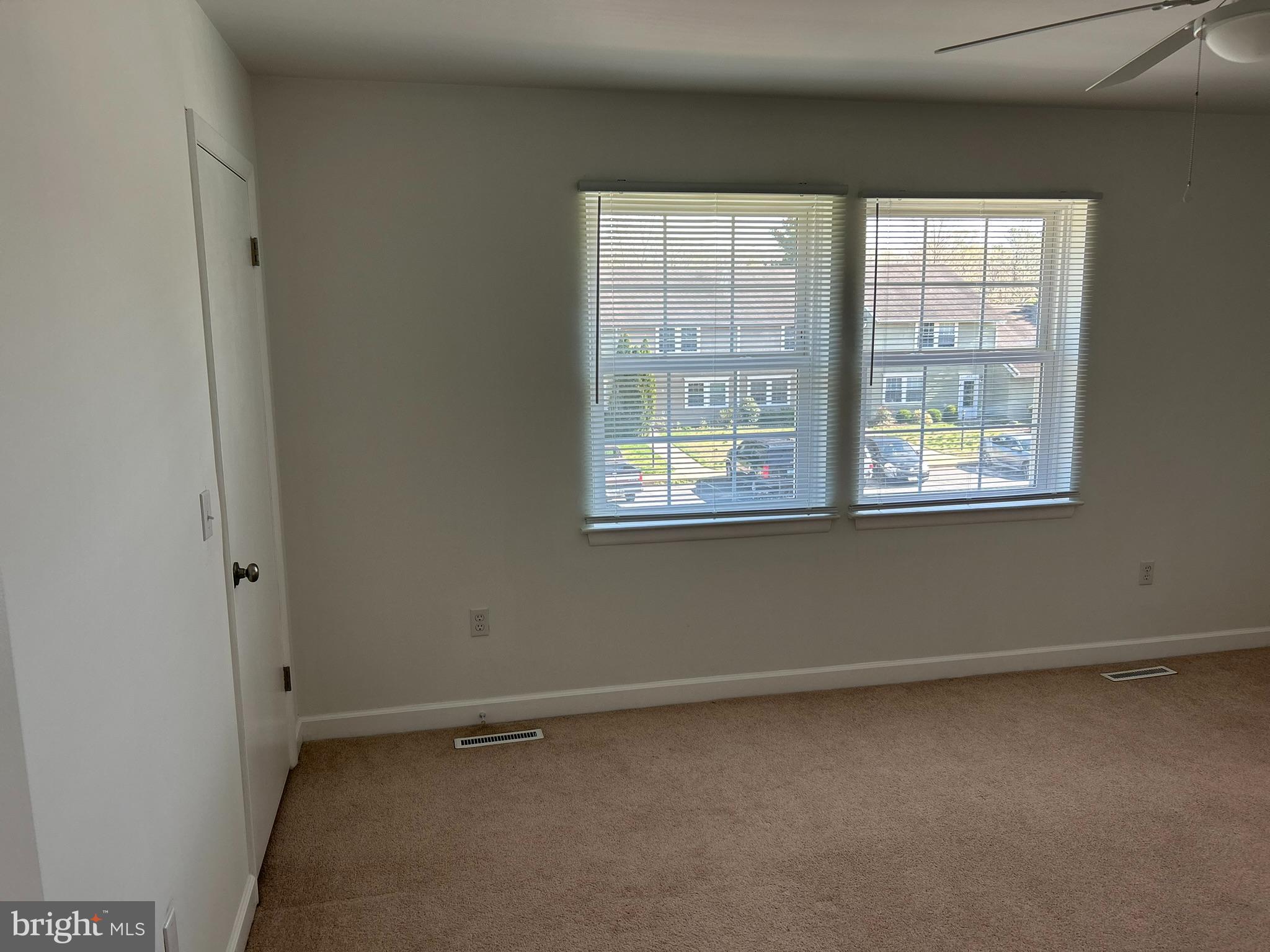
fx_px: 954
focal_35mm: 26
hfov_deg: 67.3
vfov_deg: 53.1
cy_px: 476
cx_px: 635
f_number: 1.5
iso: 32
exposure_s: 1/129
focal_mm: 5.7
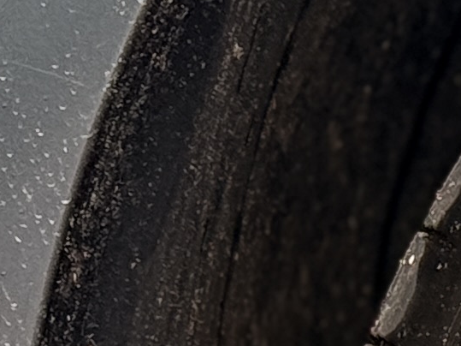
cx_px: 1551
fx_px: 4780
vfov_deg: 4.1
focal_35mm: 359
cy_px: 840
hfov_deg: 5.1
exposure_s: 1/712
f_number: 1.78
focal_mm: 6.76
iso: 64
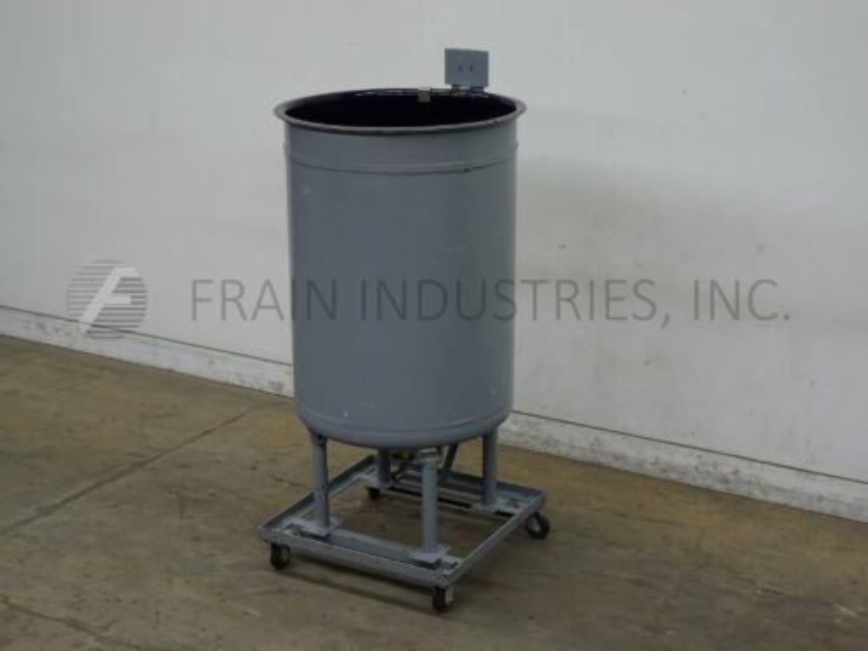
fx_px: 1454
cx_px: 434
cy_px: 326
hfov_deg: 33.2
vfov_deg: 25.2
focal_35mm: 58
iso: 200
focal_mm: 9.24
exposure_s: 1/60
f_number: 4.5
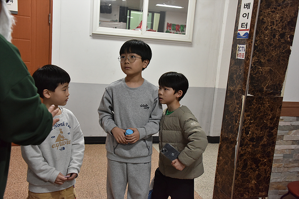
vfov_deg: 35.0
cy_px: 100
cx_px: 150
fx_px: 316
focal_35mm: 38
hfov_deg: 50.7
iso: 2500
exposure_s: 1/125
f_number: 5.6
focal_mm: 38
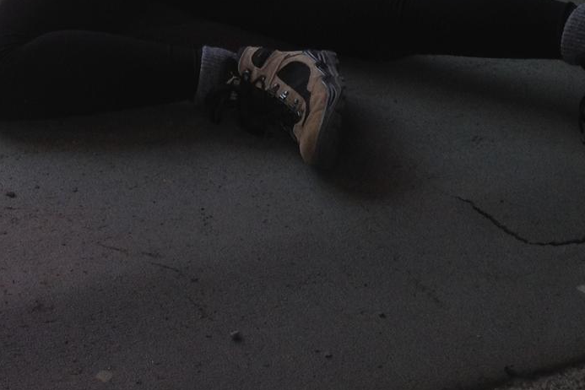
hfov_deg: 19.4
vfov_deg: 12.5
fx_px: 1706
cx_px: 193
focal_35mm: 105
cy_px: -147
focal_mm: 4.28
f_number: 2.4
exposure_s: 1/121
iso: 50
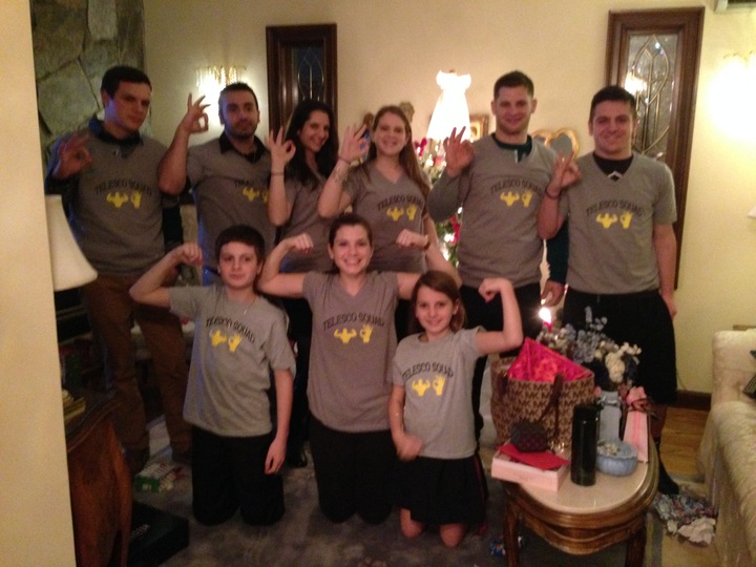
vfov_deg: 42.9
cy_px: 284
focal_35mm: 33
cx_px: 378
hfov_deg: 55.4
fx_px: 721
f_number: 2.4
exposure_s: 1/15
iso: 640
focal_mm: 4.12
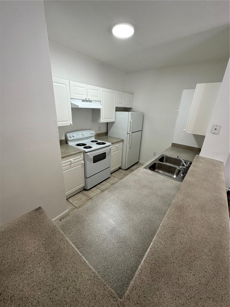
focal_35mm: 14
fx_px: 124
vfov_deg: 102.1
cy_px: 154
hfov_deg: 85.7
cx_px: 115
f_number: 2.2
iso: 125
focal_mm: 2.22
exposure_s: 1/120
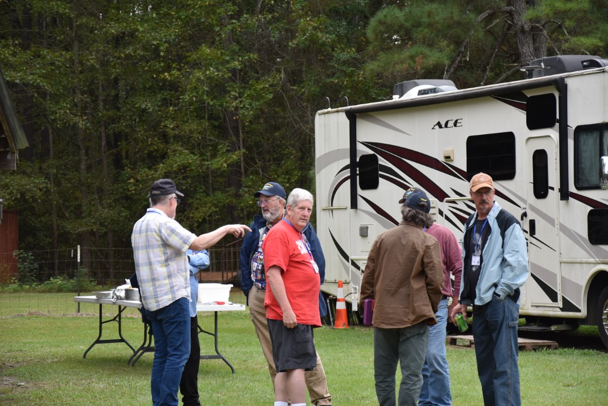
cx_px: 304
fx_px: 2153
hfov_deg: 16.1
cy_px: 203
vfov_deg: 10.8
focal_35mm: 128
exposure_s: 1/500
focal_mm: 85
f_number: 5.6
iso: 360
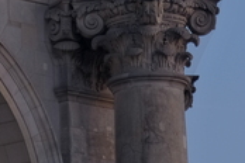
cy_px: -143
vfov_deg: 2.2
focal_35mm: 619
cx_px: -52
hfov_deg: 3.3
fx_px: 4212
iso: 160
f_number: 2.8
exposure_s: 1/420
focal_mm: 70
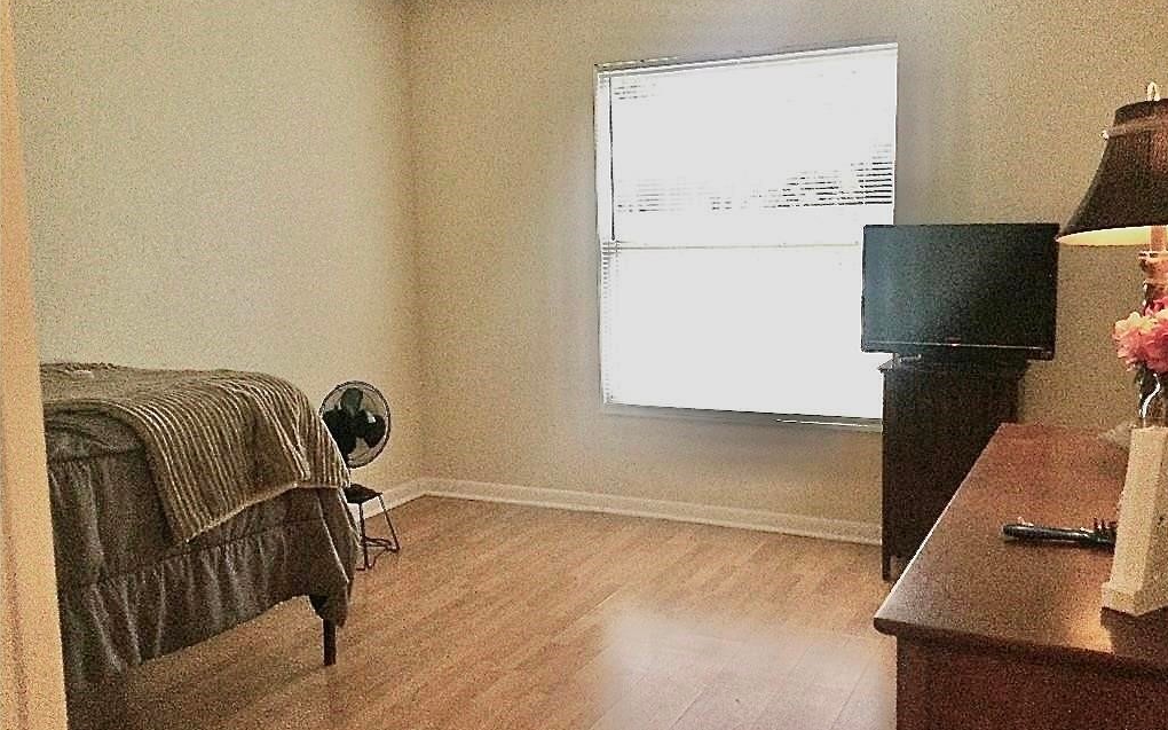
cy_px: 335
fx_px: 1050
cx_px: 585
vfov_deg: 38.3
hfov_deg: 58.2
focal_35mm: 33
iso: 40
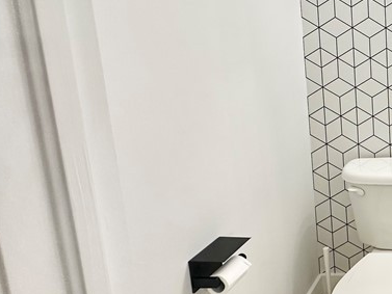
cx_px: 477
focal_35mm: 38
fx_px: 430
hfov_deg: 36.7
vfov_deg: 37.4
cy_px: 100
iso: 160
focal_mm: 2.22
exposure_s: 1/60
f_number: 2.2
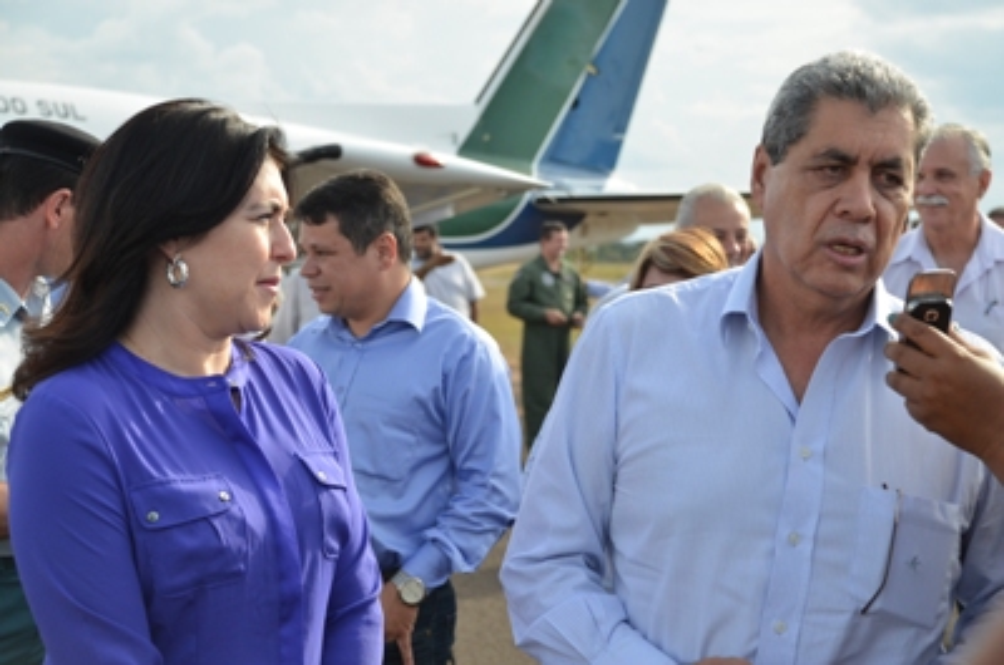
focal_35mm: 78
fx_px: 2171
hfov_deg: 26.0
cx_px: 502
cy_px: 332
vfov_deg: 17.4
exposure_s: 1/800
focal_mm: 52
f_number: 5
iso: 400
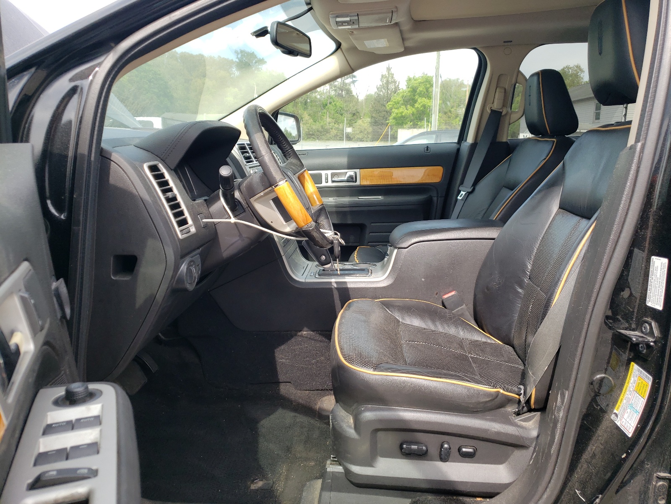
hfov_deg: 67.3
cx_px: 336
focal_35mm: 26
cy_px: 252
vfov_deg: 53.1
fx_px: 504
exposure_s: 1/625
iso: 50
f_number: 1.5
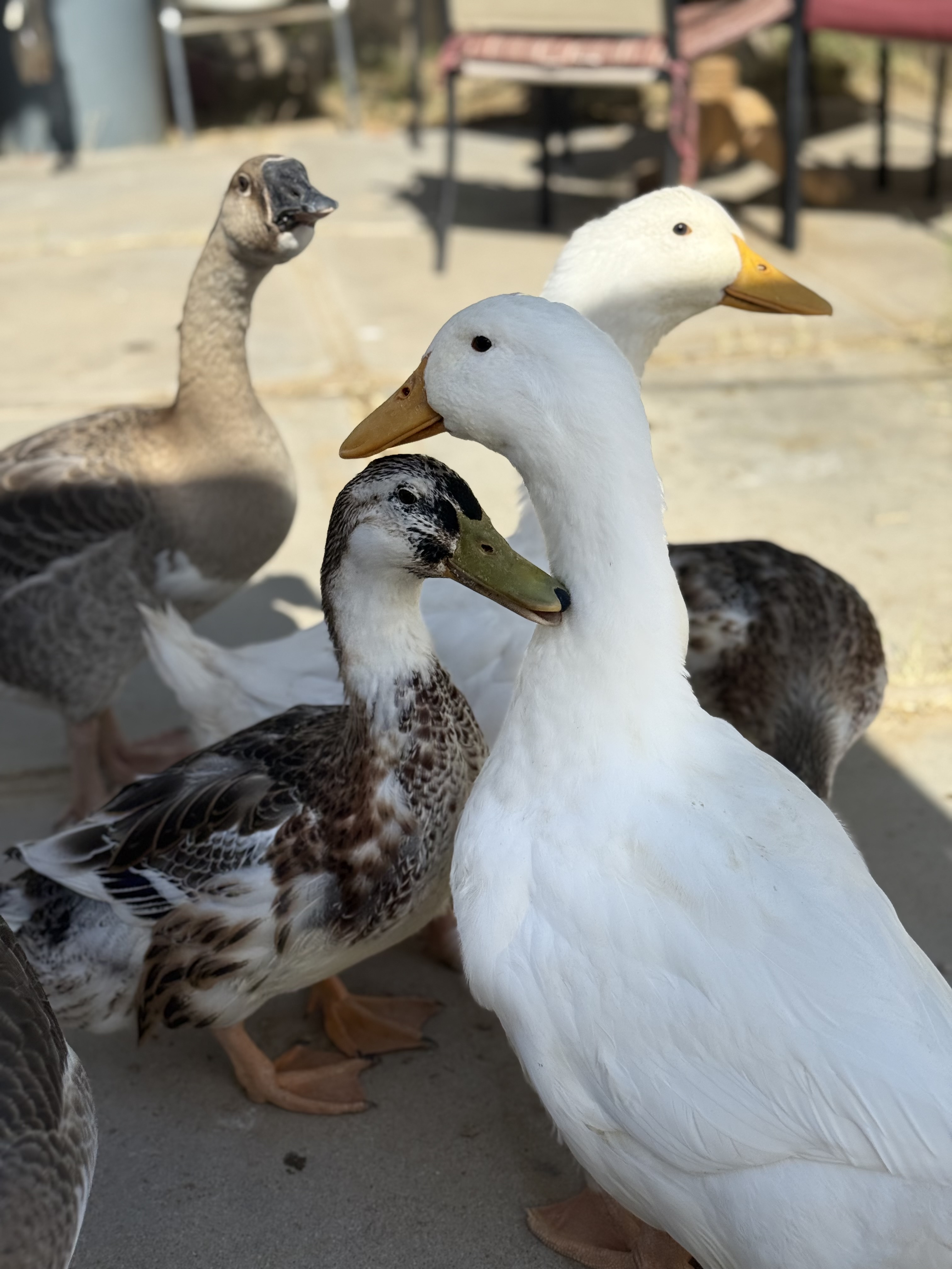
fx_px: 1760
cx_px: 476
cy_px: 634
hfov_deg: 30.3
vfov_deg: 39.7
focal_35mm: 48
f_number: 1.78
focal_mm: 6.76
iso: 80
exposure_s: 1/5208
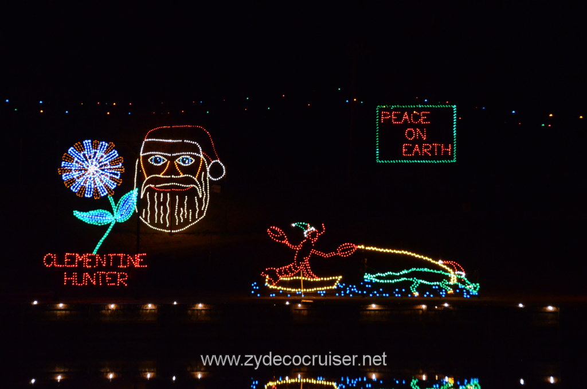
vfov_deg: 11.4
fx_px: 1952
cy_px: 194
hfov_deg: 17.1
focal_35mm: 120
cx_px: 294
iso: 4000
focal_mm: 80
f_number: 5
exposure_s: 1/60
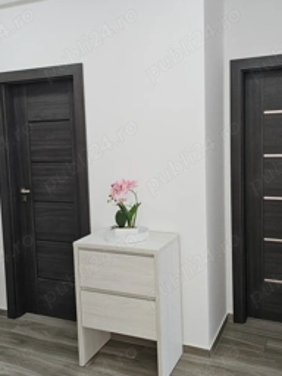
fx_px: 391
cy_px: 181
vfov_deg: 51.3
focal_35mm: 36
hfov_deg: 39.7
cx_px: 141
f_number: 1.7
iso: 100
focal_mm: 6.3
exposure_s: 1/60
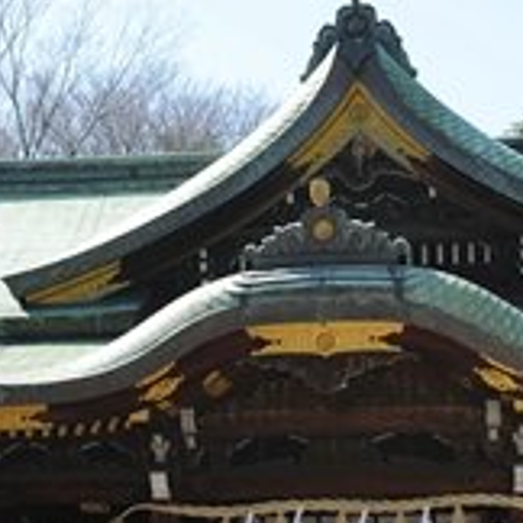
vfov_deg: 15.3
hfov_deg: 15.4
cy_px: 468
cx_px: 147
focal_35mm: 113
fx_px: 1932
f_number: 7.1
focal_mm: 48
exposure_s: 1/200
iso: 200
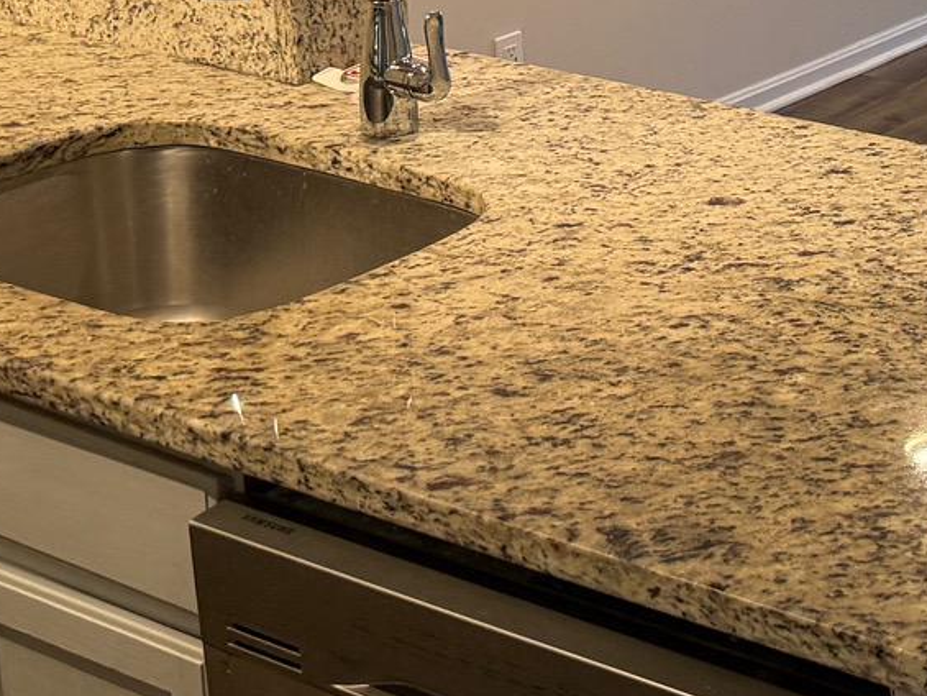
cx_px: 1157
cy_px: -113
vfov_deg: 16.4
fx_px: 2330
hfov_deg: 20.8
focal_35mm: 87
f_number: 1.78
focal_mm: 6.76
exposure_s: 1/120
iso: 250
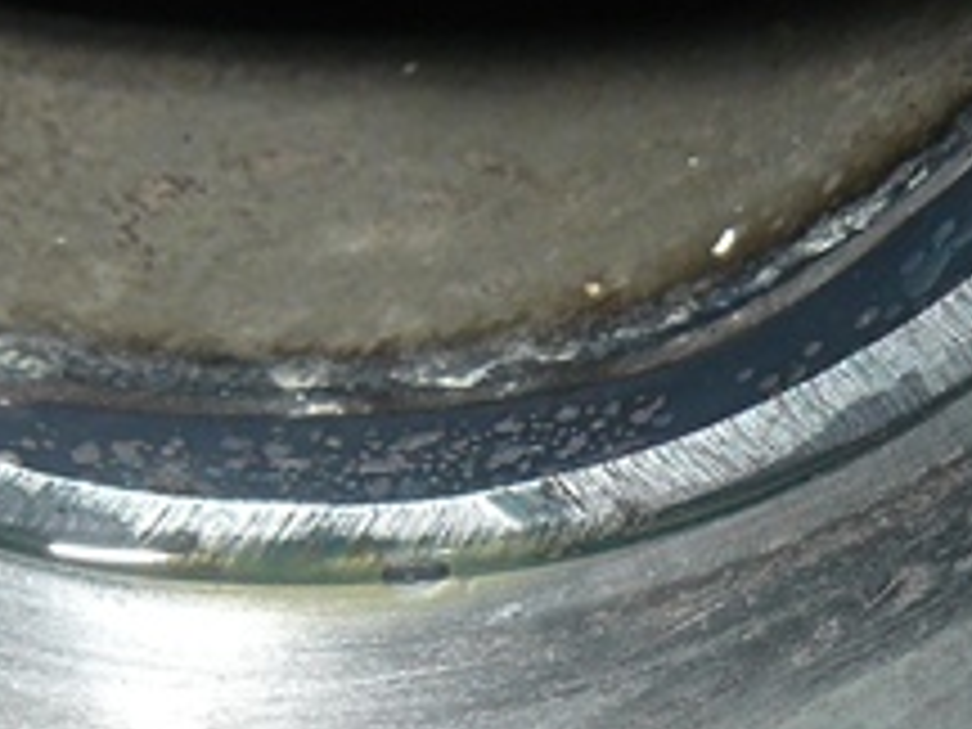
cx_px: 97
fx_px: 3454
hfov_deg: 15.8
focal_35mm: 123
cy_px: 677
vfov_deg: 12.0
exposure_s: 1/30
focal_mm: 6
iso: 100
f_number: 4
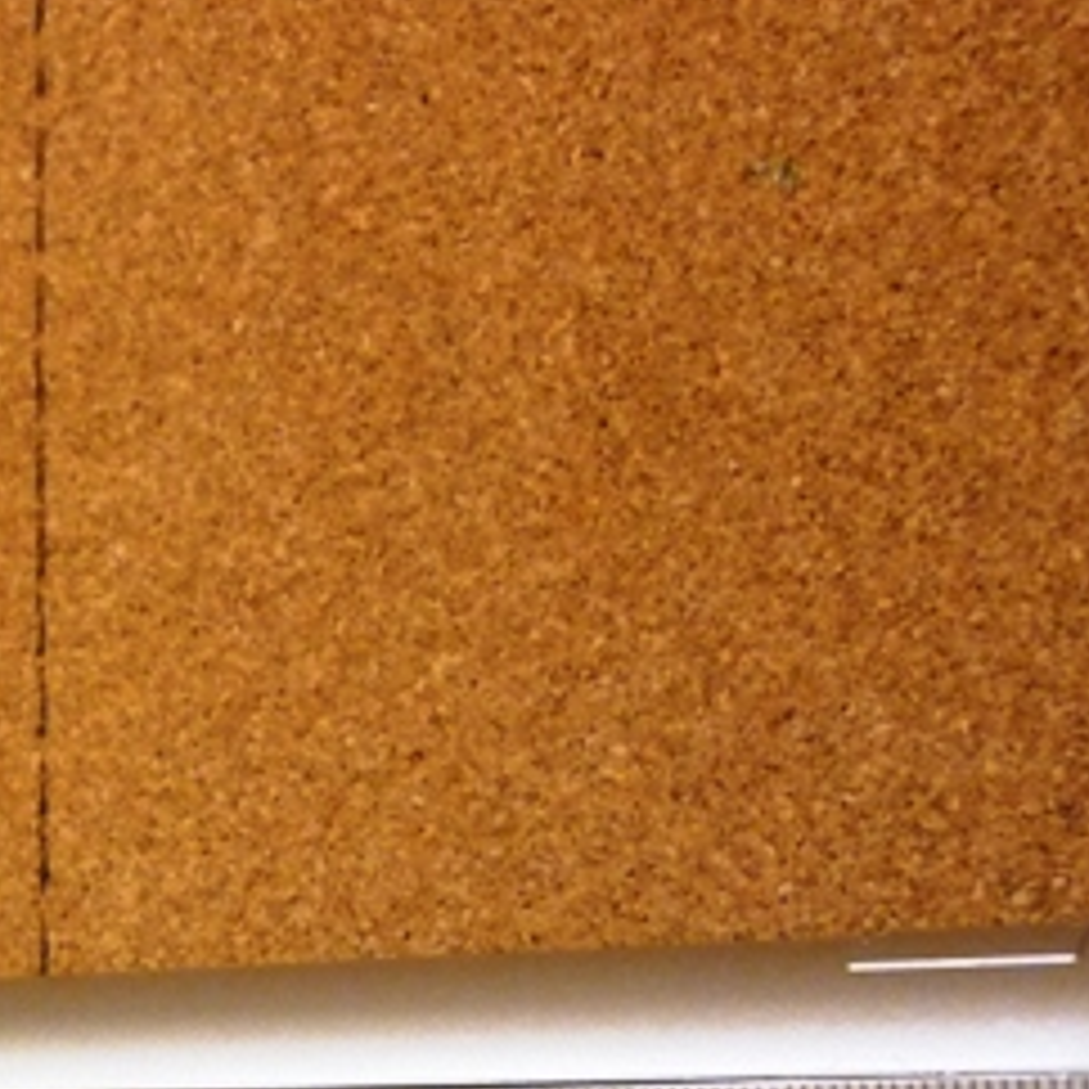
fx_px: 2741
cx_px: -76
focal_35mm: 77
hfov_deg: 21.4
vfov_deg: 21.9
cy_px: 1012
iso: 400
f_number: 2.8
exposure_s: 1/30
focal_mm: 5.5
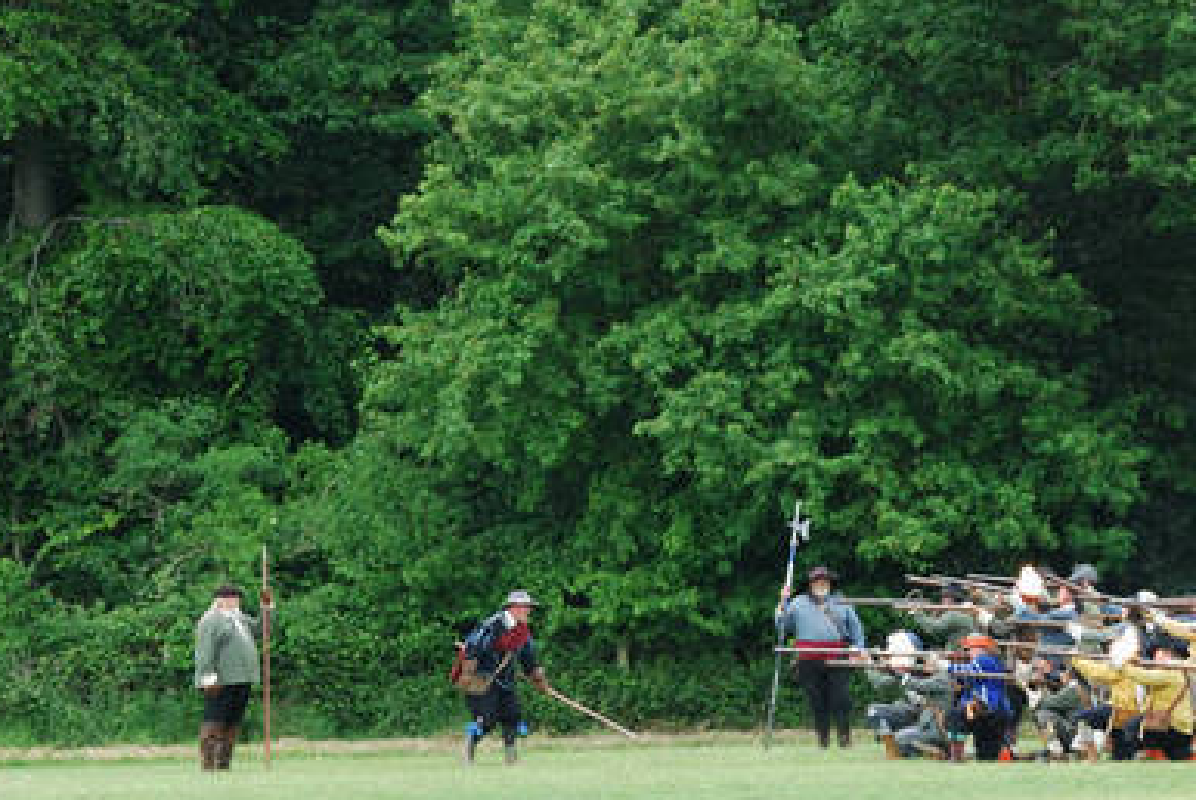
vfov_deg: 2.2
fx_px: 20779
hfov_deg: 3.3
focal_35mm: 625
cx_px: 967
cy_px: 319
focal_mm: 230
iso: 640
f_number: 5.3
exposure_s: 1/500
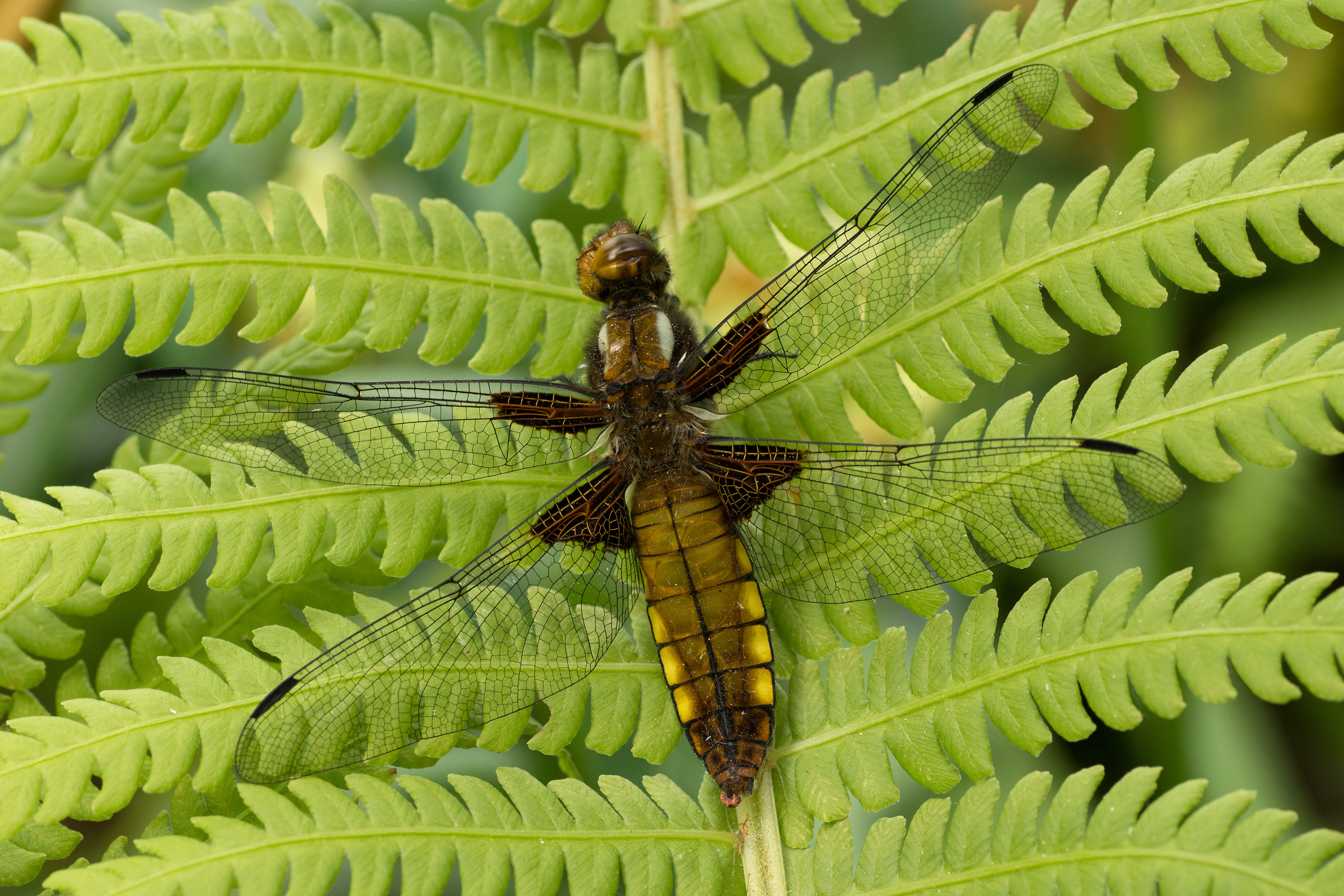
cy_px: 448
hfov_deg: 15.2
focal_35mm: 135
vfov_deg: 10.2
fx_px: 5040
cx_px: 672
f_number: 11
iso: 400
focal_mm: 90
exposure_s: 1/60
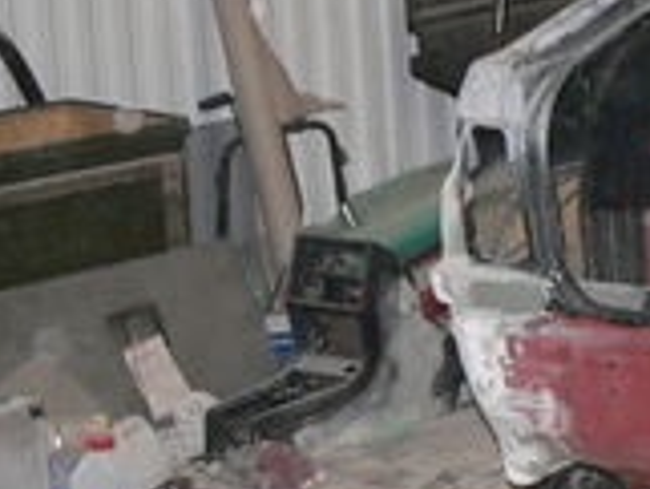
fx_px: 2687
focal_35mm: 143
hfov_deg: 12.6
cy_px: 97
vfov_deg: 10.4
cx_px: 1147
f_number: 2.8
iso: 200
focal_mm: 6
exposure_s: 1/60
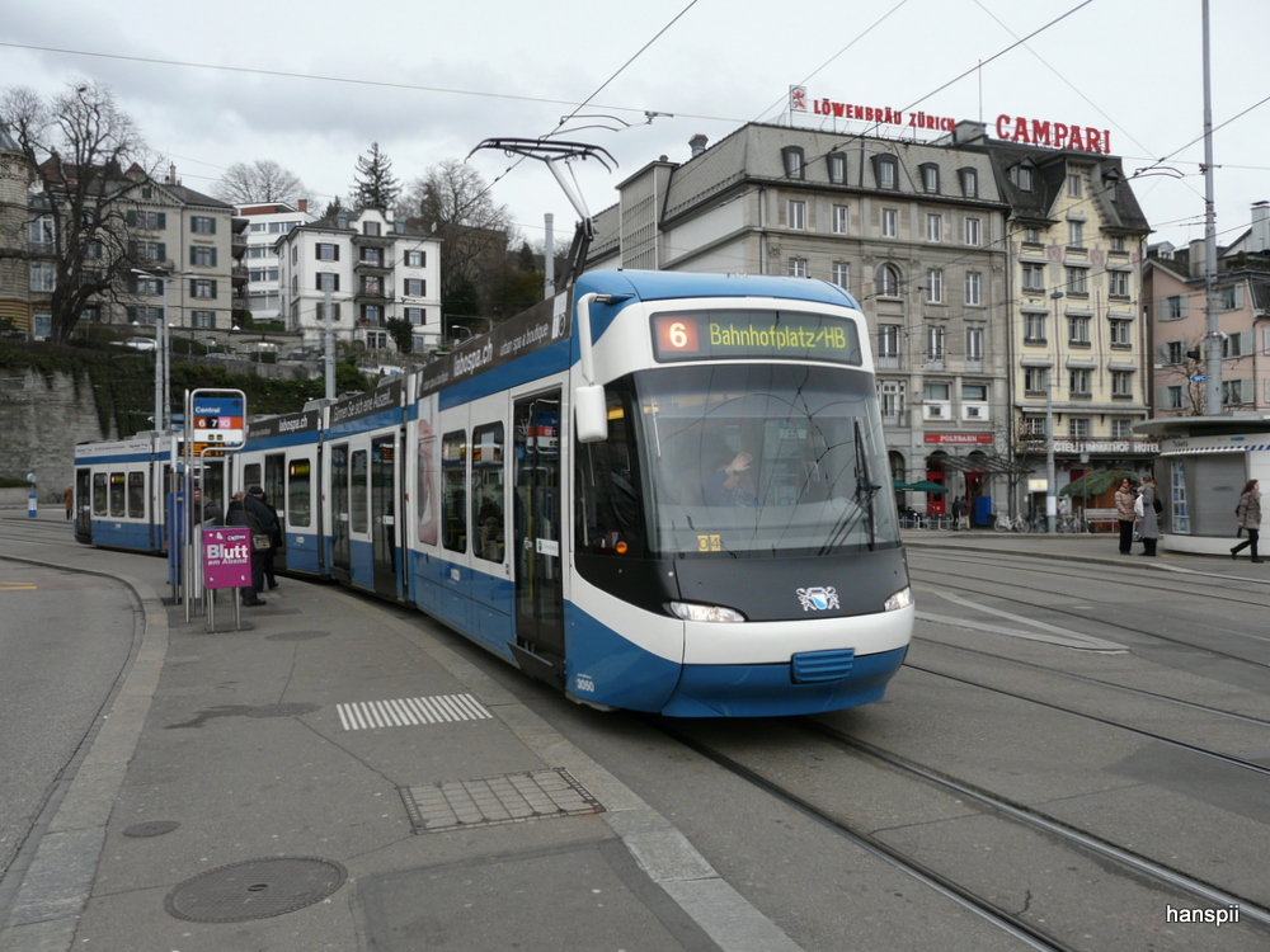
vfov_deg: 46.8
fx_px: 1101
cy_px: 476
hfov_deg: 60.0
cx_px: 635
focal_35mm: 30
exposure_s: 1/100
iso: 100
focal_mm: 4.9
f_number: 2.8
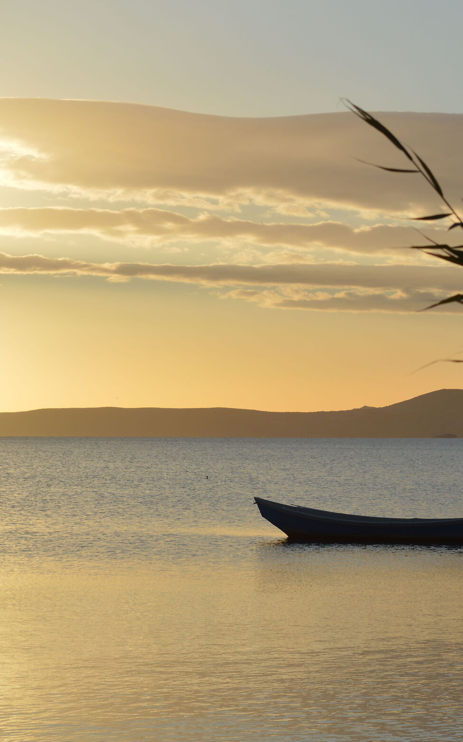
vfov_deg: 17.1
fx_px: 2463
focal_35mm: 122
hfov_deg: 10.7
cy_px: 374
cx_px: 402
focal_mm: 52
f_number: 10
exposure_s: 1/400
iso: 100
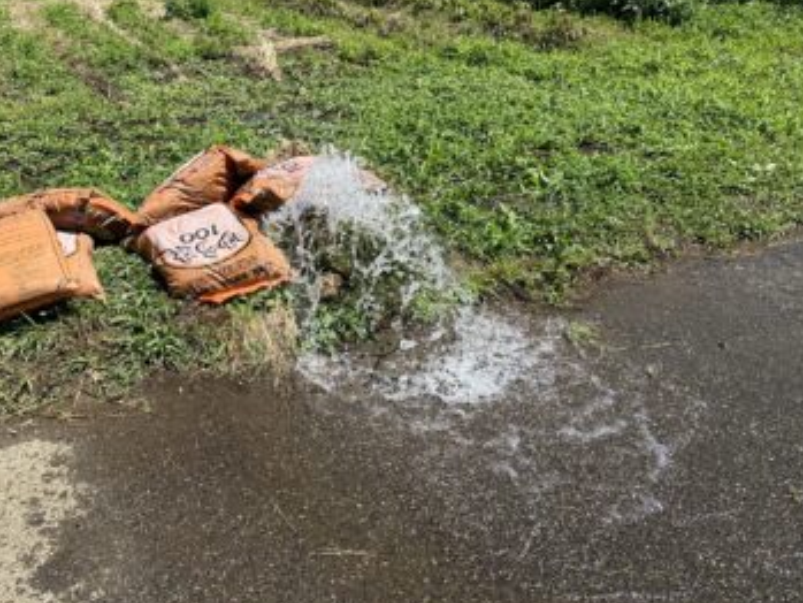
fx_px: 766
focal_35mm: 33
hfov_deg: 55.2
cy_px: 239
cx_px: 350
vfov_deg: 42.7
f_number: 1.78
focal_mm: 6.86
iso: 80
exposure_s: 1/4016
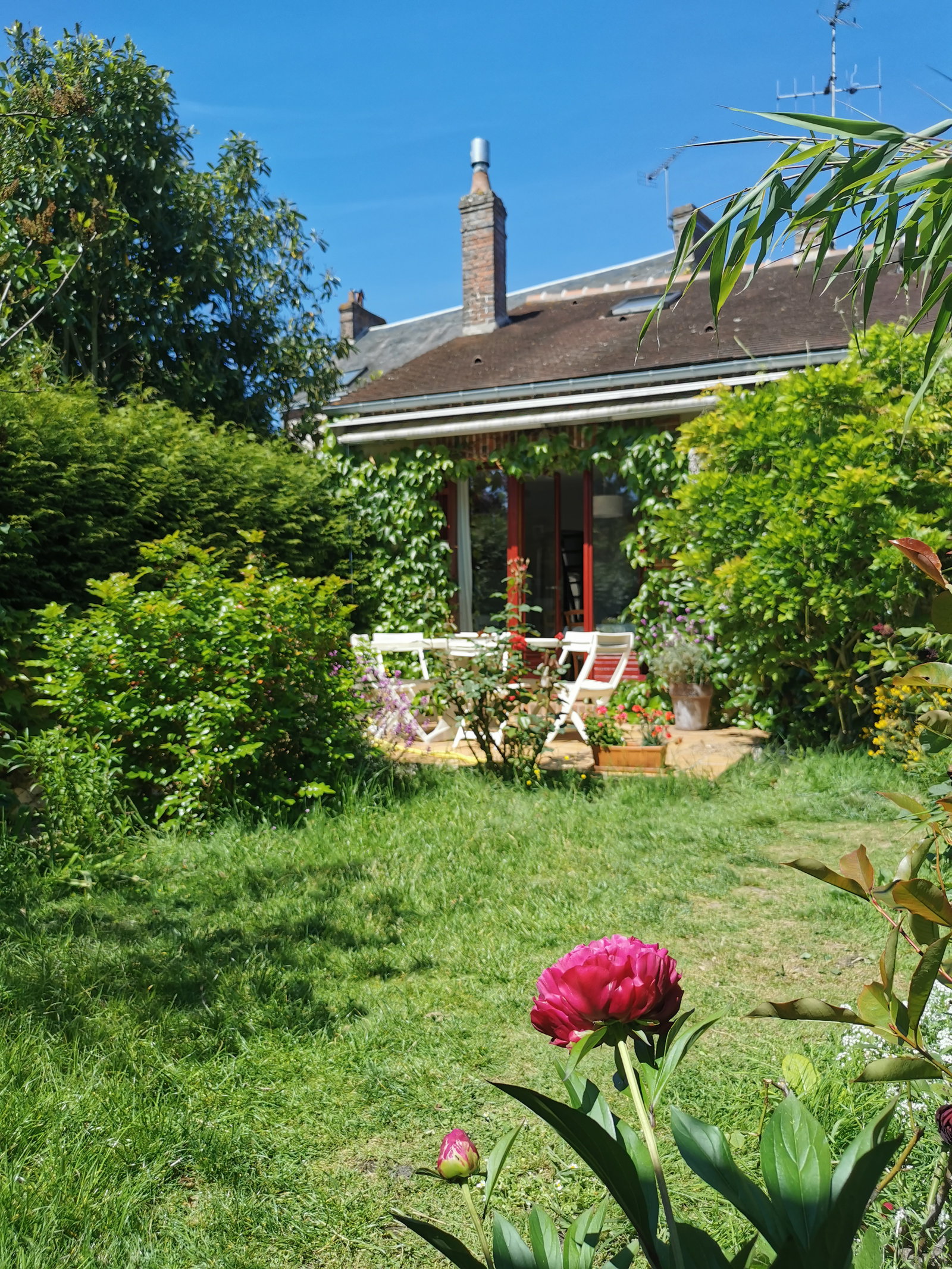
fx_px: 990
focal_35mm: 27
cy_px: 634
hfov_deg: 51.4
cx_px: 476
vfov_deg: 65.3
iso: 50
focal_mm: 5.58
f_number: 1.8
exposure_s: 1/2646
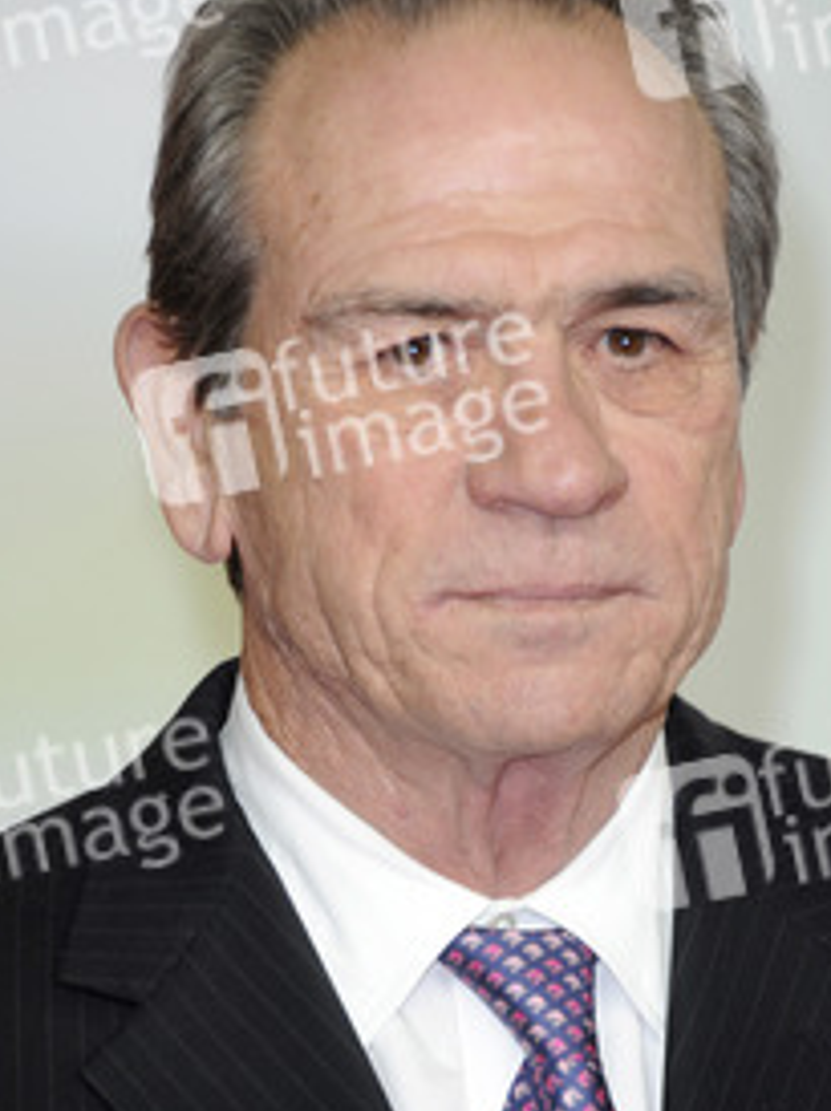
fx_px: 13529
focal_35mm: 422
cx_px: 460
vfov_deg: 4.7
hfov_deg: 3.5
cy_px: 612
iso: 800
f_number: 5.6
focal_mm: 300
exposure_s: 1/160
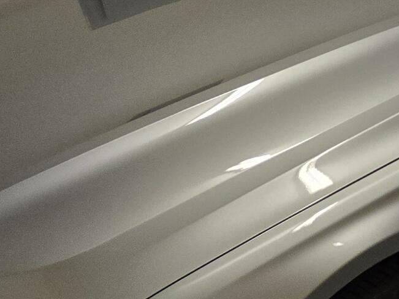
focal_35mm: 106
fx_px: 1222
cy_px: -227
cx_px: 865
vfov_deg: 12.8
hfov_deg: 14.4
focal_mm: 5.4
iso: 160
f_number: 1.8
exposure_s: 1/120
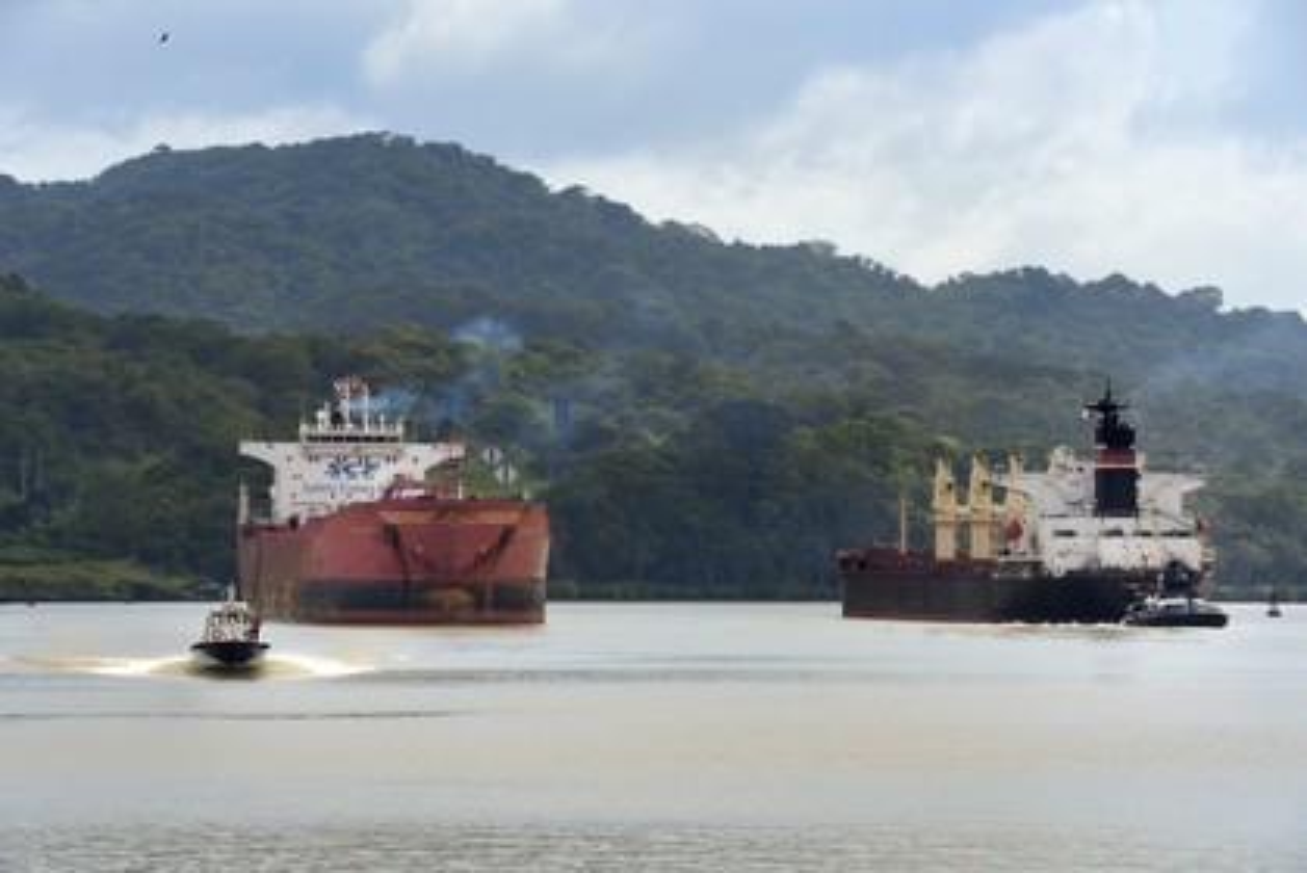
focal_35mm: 200
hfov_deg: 10.3
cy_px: 436
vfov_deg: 6.9
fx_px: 7266
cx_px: 654
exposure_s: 1/250
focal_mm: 200
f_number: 16
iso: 200
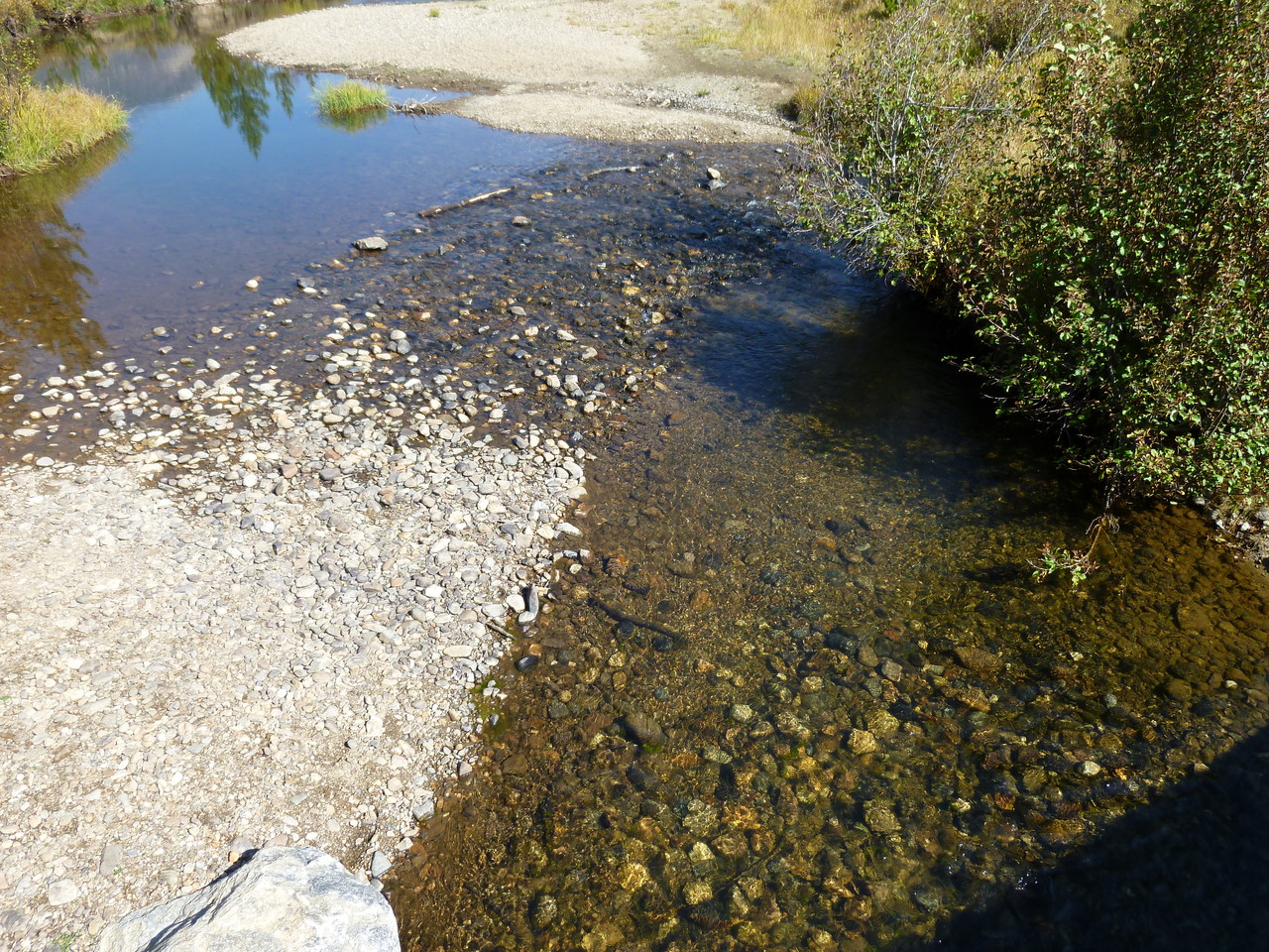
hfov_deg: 69.4
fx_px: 916
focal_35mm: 25
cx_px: 634
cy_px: 476
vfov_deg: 54.9
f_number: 3.3
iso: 80
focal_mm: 4.5
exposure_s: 1/320
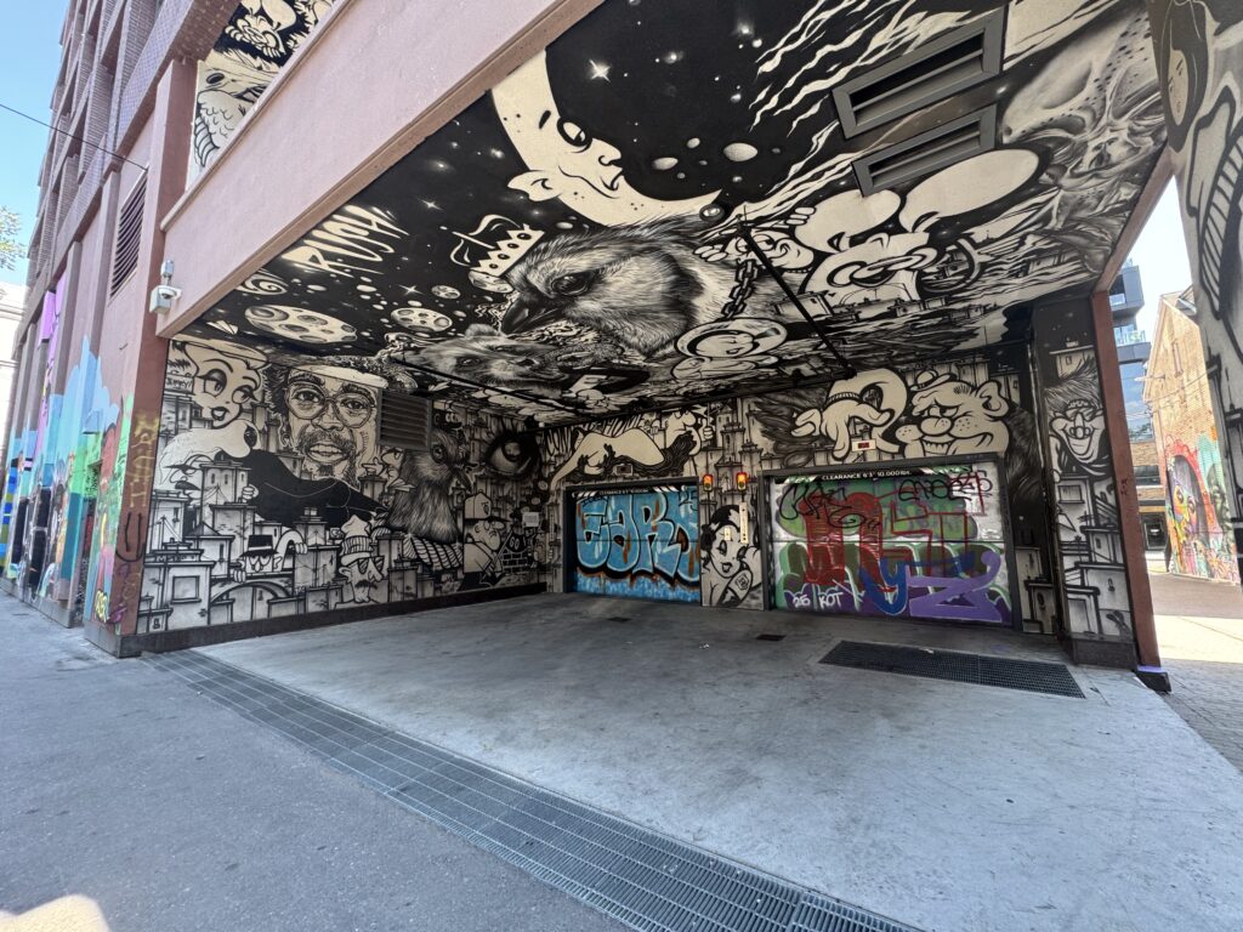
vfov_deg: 85.7
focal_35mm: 14
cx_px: 622
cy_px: 466
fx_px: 503
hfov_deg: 102.1
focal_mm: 2.22
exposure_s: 1/99
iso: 64
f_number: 2.2
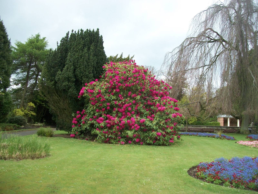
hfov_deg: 56.8
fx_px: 239
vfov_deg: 44.2
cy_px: 97
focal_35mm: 32
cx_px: 129
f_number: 2.9
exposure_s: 1/500
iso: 114
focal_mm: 5.7
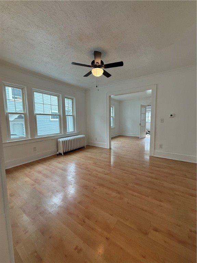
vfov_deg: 102.1
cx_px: 98
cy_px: 132
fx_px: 106
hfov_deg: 85.7
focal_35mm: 14
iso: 125
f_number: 2.2
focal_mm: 2.22
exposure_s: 1/120
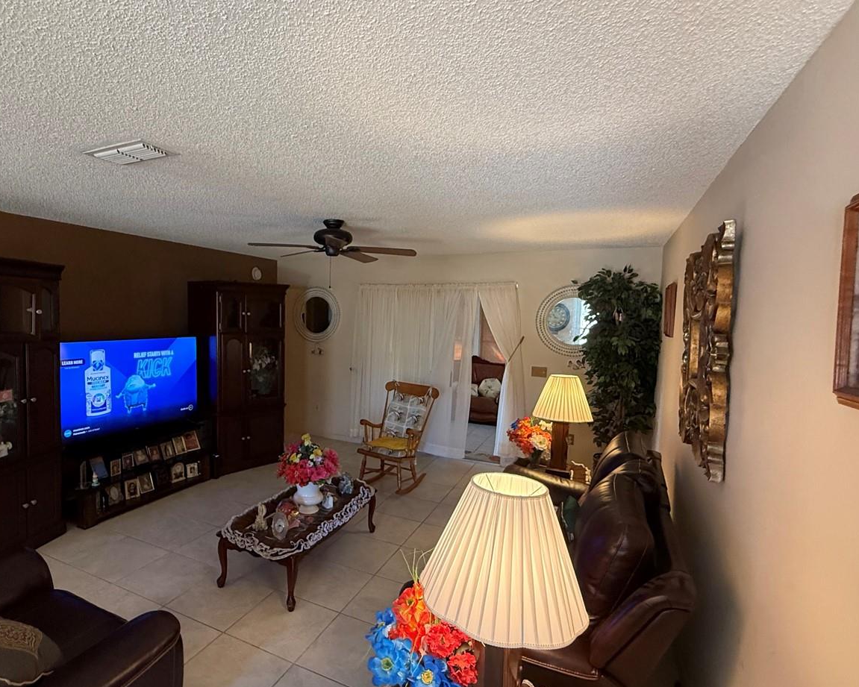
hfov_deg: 82.6
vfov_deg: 70.8
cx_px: 360
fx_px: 483
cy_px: 351
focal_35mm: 19
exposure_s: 1/60
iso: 400
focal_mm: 2.22
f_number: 2.2
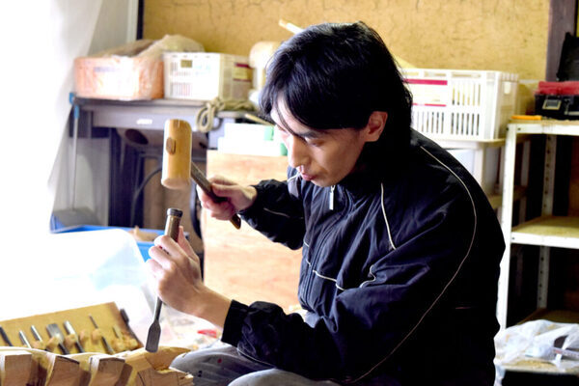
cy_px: 193
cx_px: 290
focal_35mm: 68
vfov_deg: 20.2
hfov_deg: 29.9
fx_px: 1086
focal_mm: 45
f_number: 5
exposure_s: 1/60
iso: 1100
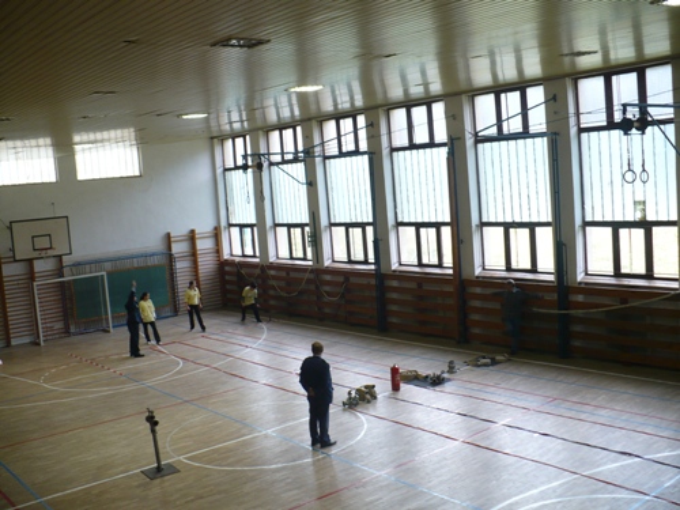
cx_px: 340
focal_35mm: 37
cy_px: 255
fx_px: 727
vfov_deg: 38.7
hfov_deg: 50.1
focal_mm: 6.1
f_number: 2.8
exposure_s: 1/30
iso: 125
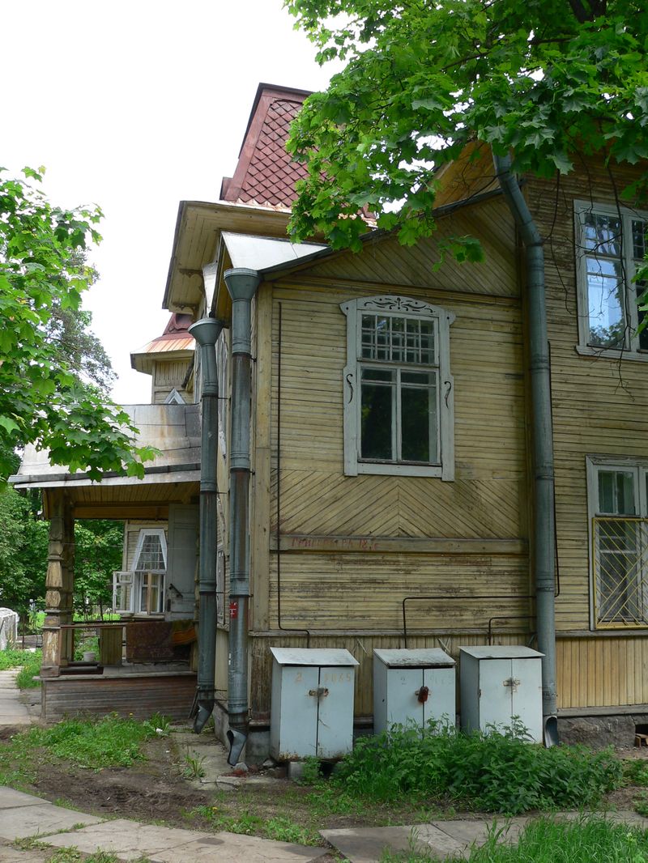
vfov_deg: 51.3
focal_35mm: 36
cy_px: 432
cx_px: 324
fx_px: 898
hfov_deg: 39.7
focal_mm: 6
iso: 80
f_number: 3.7
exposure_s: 1/100
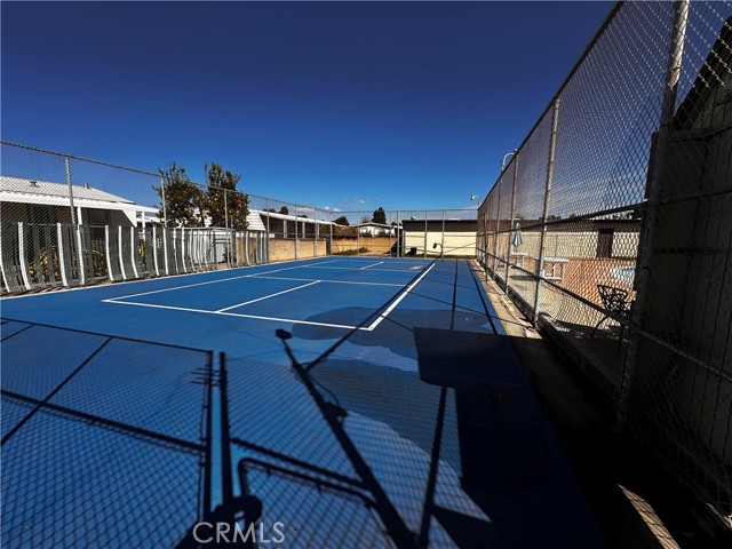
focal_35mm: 14
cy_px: 274
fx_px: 296
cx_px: 366
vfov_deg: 85.7
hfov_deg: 102.1
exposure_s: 1/2747
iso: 50
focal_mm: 2.22
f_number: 2.2
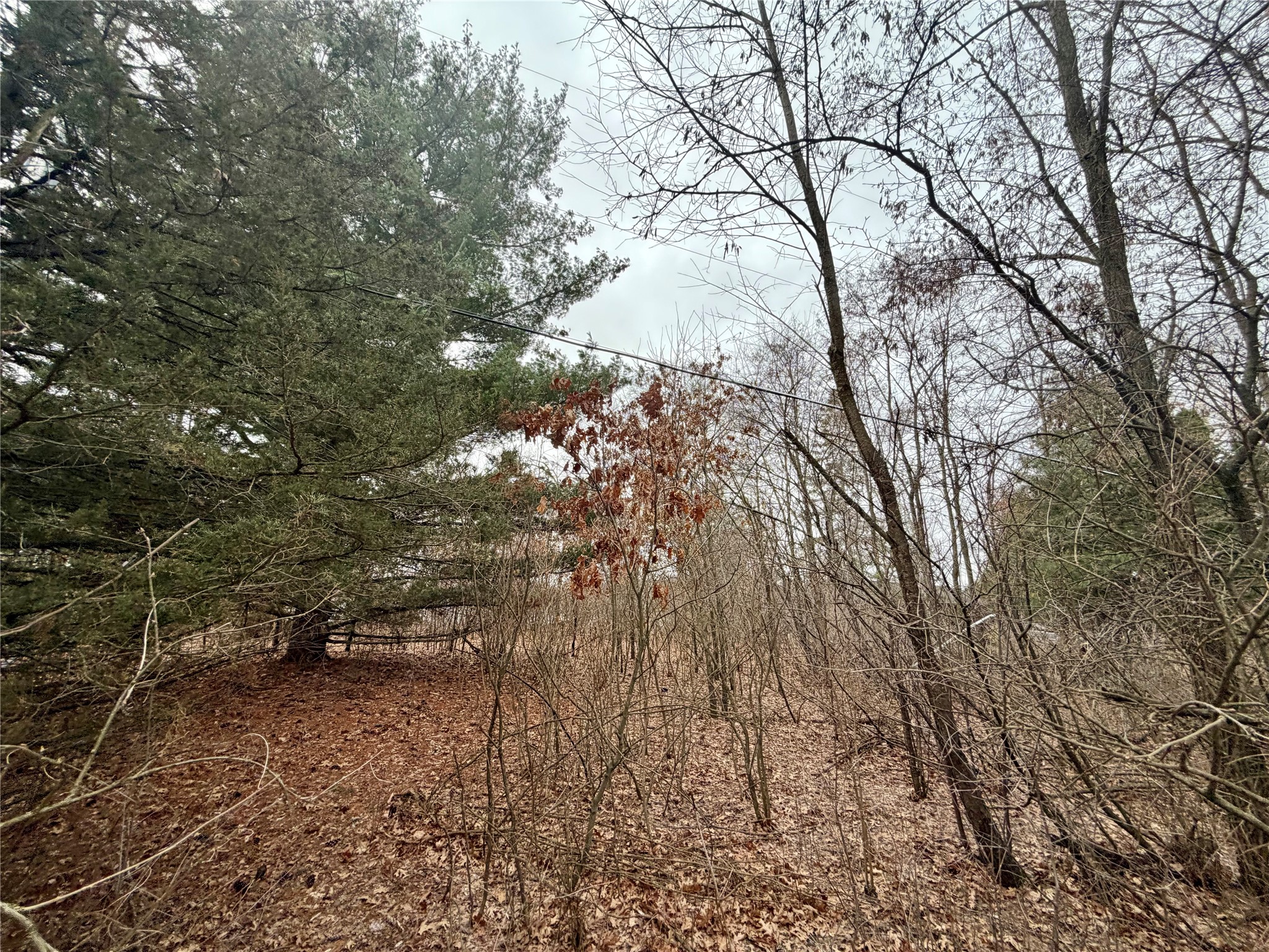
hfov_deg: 102.1
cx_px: 634
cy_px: 476
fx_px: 513
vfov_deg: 85.7
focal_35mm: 14
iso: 50
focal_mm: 2.22
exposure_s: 1/395
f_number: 2.2
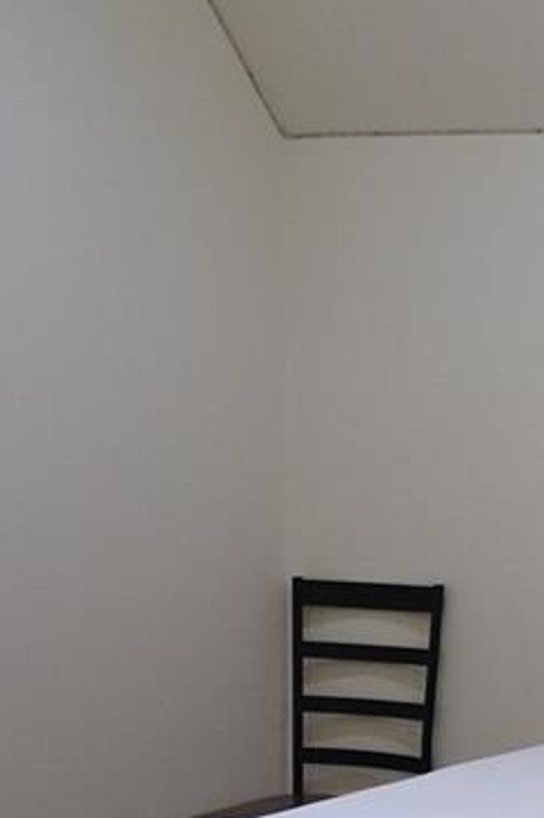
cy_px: 392
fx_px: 2611
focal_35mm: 115
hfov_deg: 11.3
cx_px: 882
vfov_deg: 17.8
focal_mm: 18
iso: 1600
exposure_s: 1/160
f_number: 4
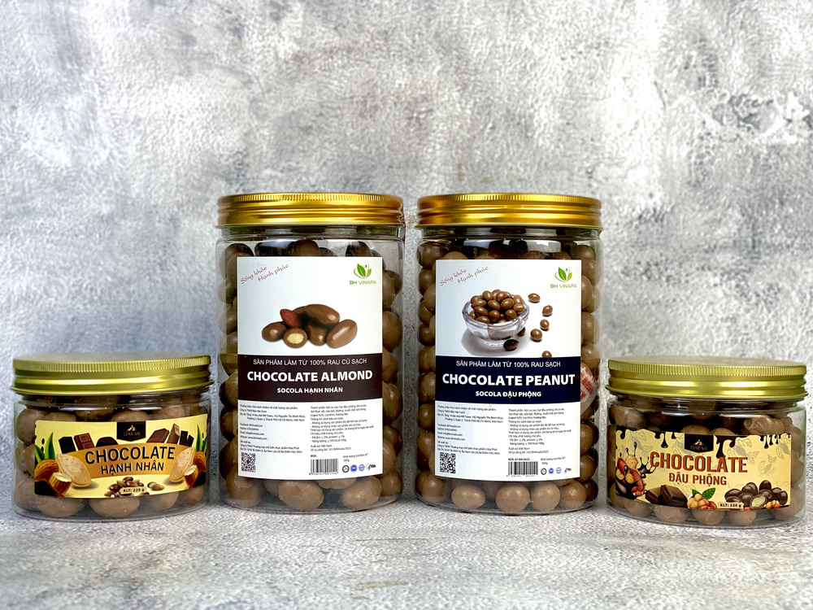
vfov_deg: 28.0
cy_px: 305
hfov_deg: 36.8
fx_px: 1221
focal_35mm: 52
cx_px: 406
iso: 40
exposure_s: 1/100
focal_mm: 6
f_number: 2
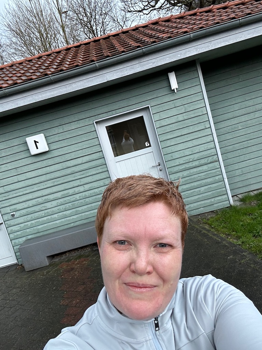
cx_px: 131
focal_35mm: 30
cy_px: 175
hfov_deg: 46.8
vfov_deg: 60.0
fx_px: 303
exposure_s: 1/108
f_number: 1.9
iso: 80
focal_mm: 2.69
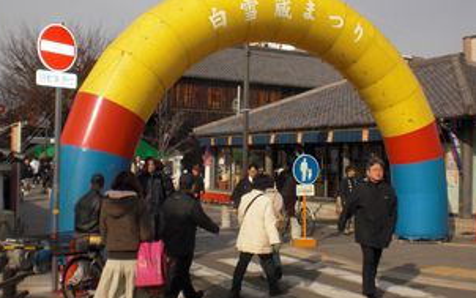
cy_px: 141
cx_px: 228
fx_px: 597
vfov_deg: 28.0
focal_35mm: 46
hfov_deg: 43.5
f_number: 5.6
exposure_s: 1/400
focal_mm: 6.3
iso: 64
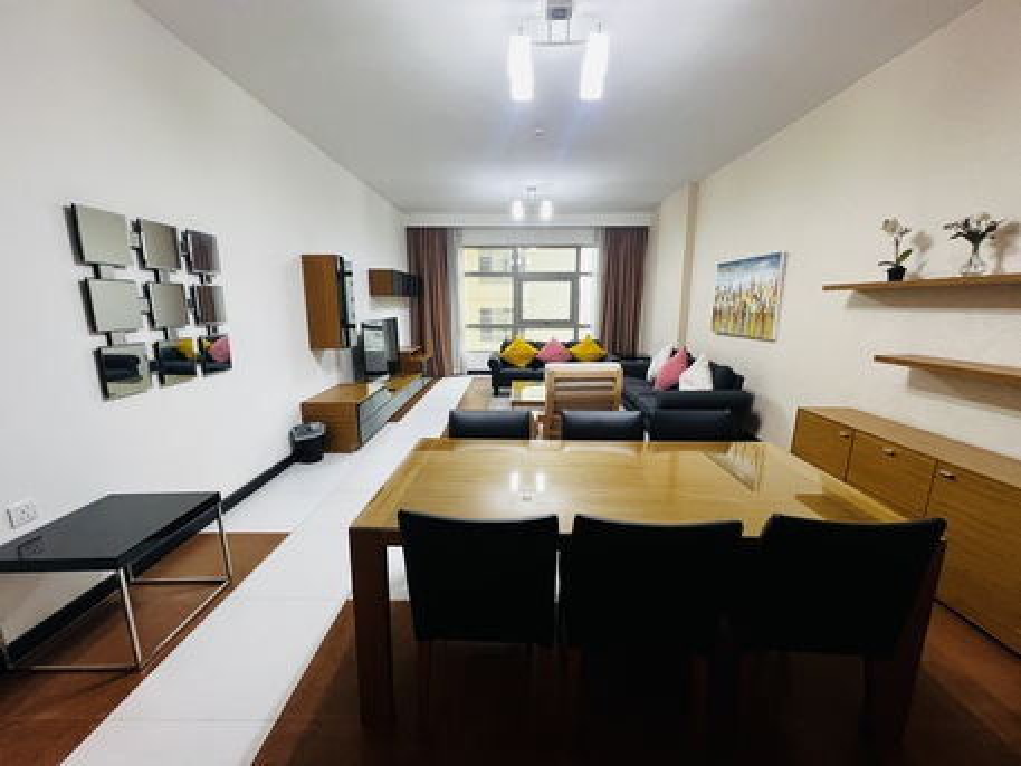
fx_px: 384
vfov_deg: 89.9
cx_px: 510
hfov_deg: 106.2
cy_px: 383
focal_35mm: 13
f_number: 1.8
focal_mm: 1.57
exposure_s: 1/50
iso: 200
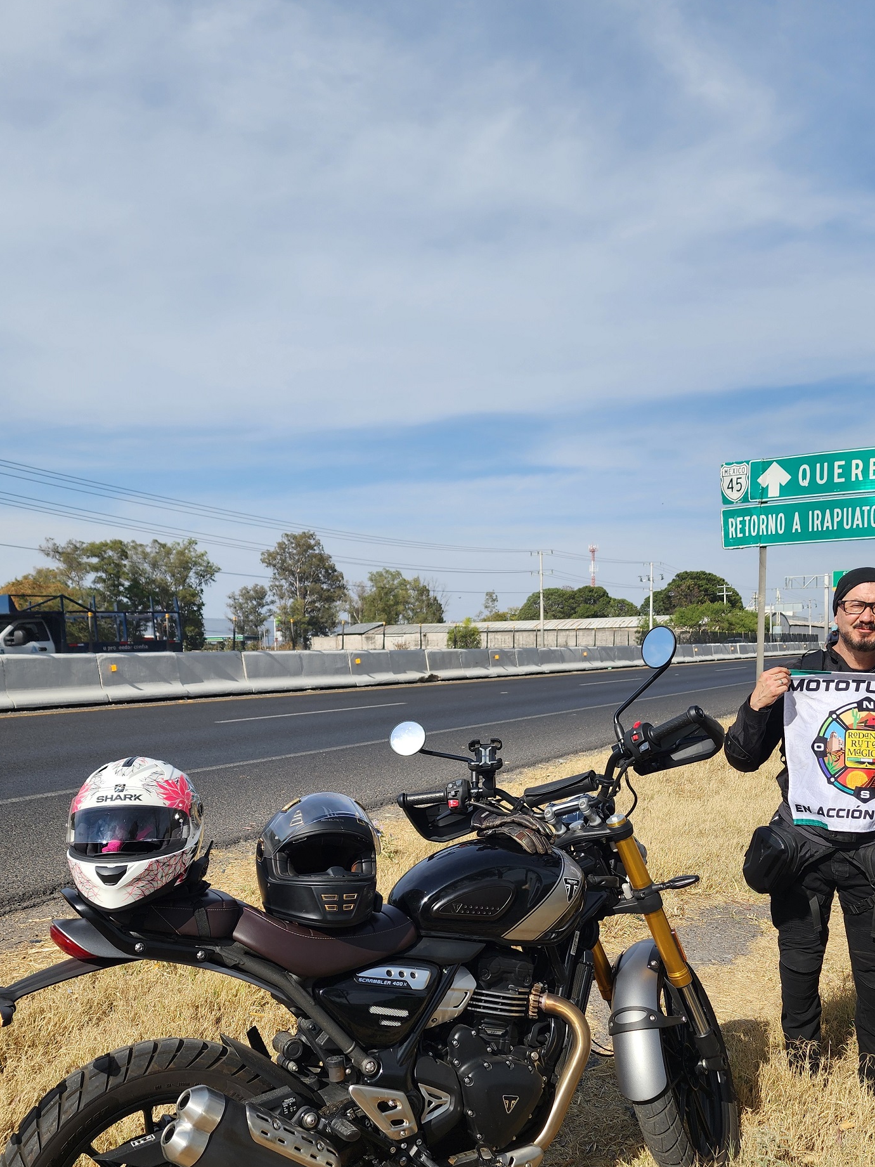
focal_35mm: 30
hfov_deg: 46.7
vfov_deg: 59.3
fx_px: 1011
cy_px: 722
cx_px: 477
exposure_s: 1/1343
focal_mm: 6.4
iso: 12
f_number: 1.8
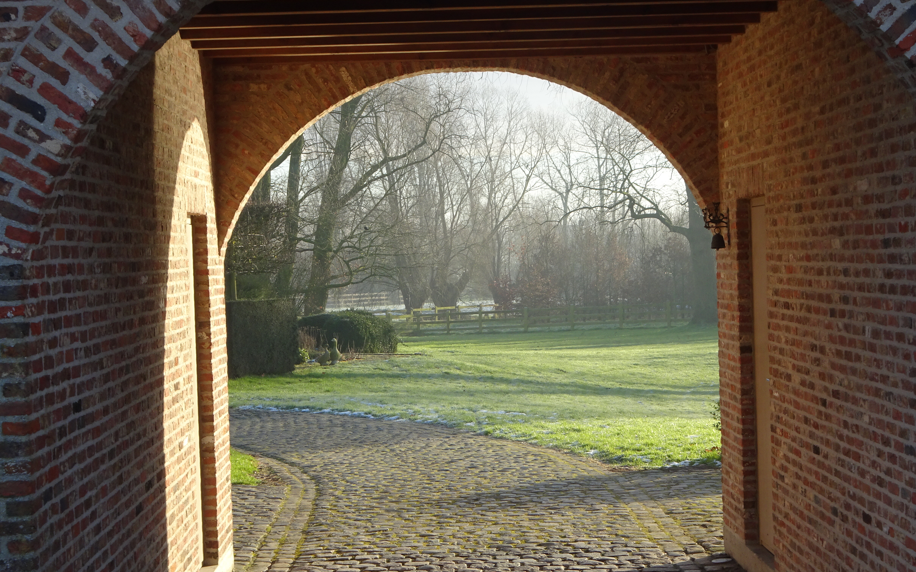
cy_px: 302
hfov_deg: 28.2
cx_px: 460
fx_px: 1822
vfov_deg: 17.9
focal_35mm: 73
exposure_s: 1/160
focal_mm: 11.66
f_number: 4.5
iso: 80
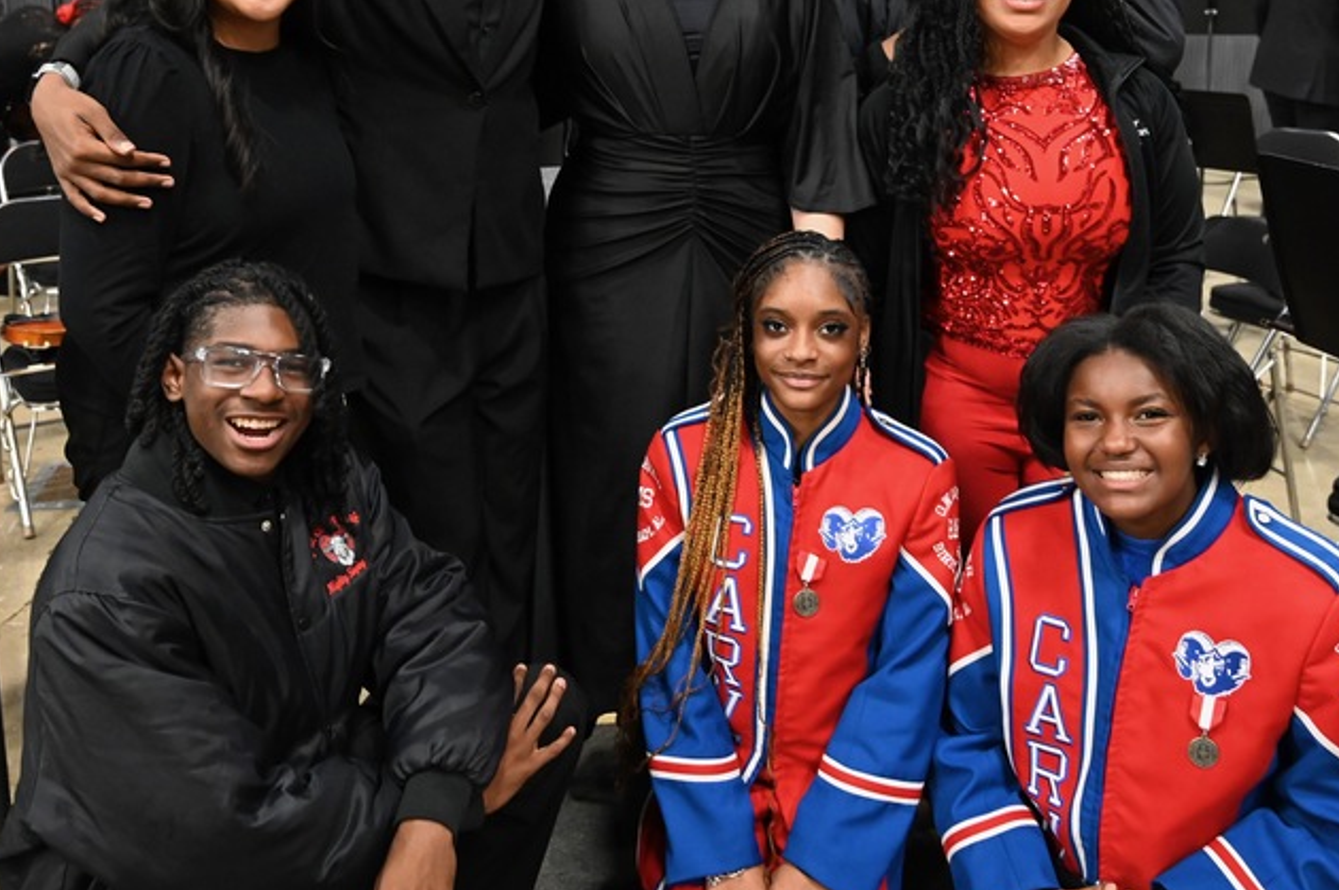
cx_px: 716
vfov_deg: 33.6
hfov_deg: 49.5
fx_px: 1449
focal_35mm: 39
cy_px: 239
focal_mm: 24
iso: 5600
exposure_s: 1/60
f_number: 4
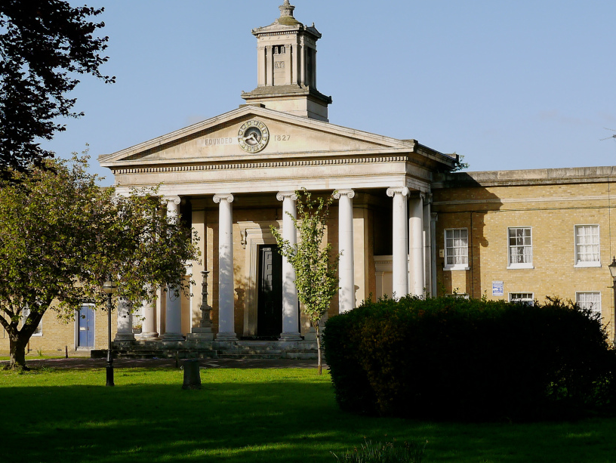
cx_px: 279
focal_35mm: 49
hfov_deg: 38.9
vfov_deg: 29.7
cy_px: 200
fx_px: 872
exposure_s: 1/800
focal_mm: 20
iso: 160
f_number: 4.5
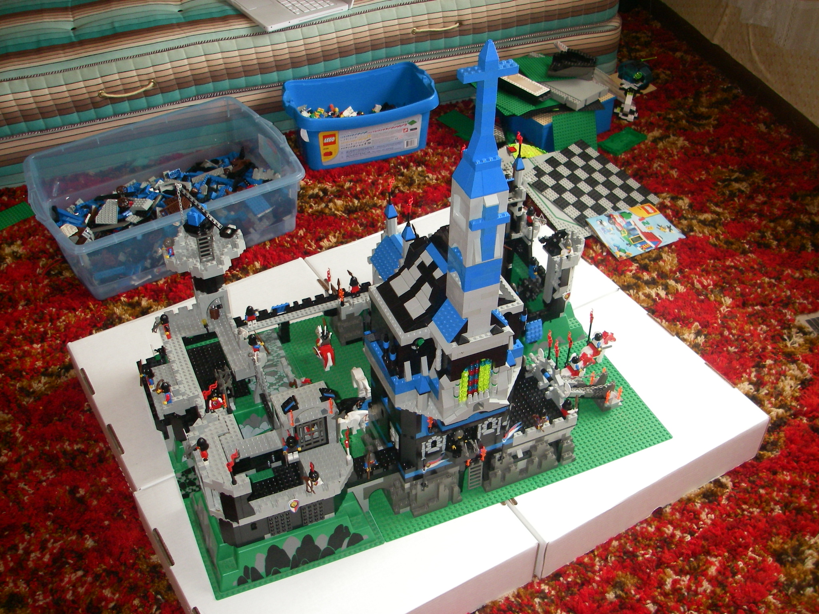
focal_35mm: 38
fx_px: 899
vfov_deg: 37.7
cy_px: 307
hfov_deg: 49.0
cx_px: 410
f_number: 3.3
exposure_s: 1/40
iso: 200
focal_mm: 6.3
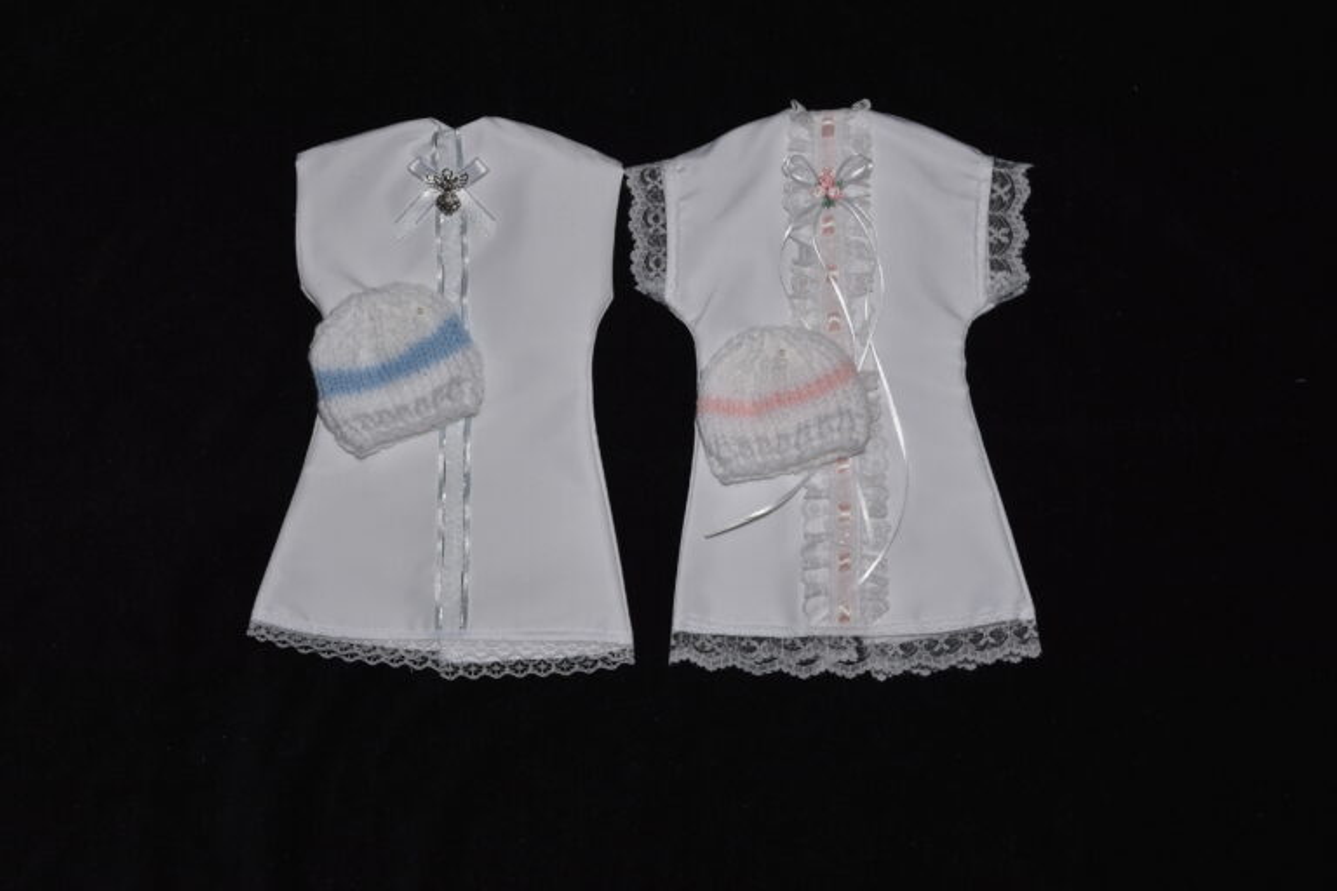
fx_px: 2674
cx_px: 668
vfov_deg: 18.9
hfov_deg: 28.1
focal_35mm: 72
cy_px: 446
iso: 100
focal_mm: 48
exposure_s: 1/125
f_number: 5.3
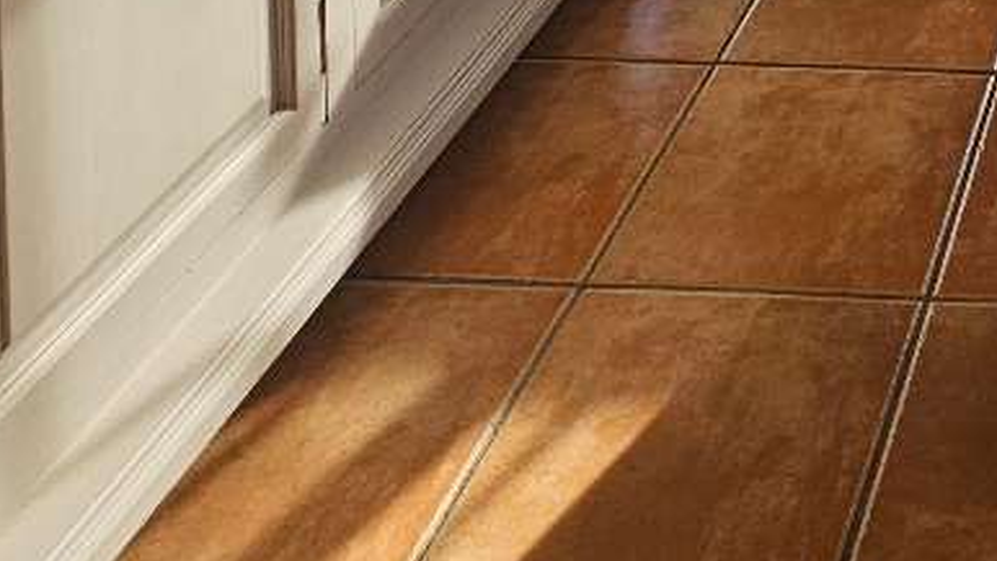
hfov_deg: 30.2
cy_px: -854
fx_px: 1454
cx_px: 1291
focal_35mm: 55
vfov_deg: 13.8
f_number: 2.2
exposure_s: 1/234
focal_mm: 2.2
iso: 50
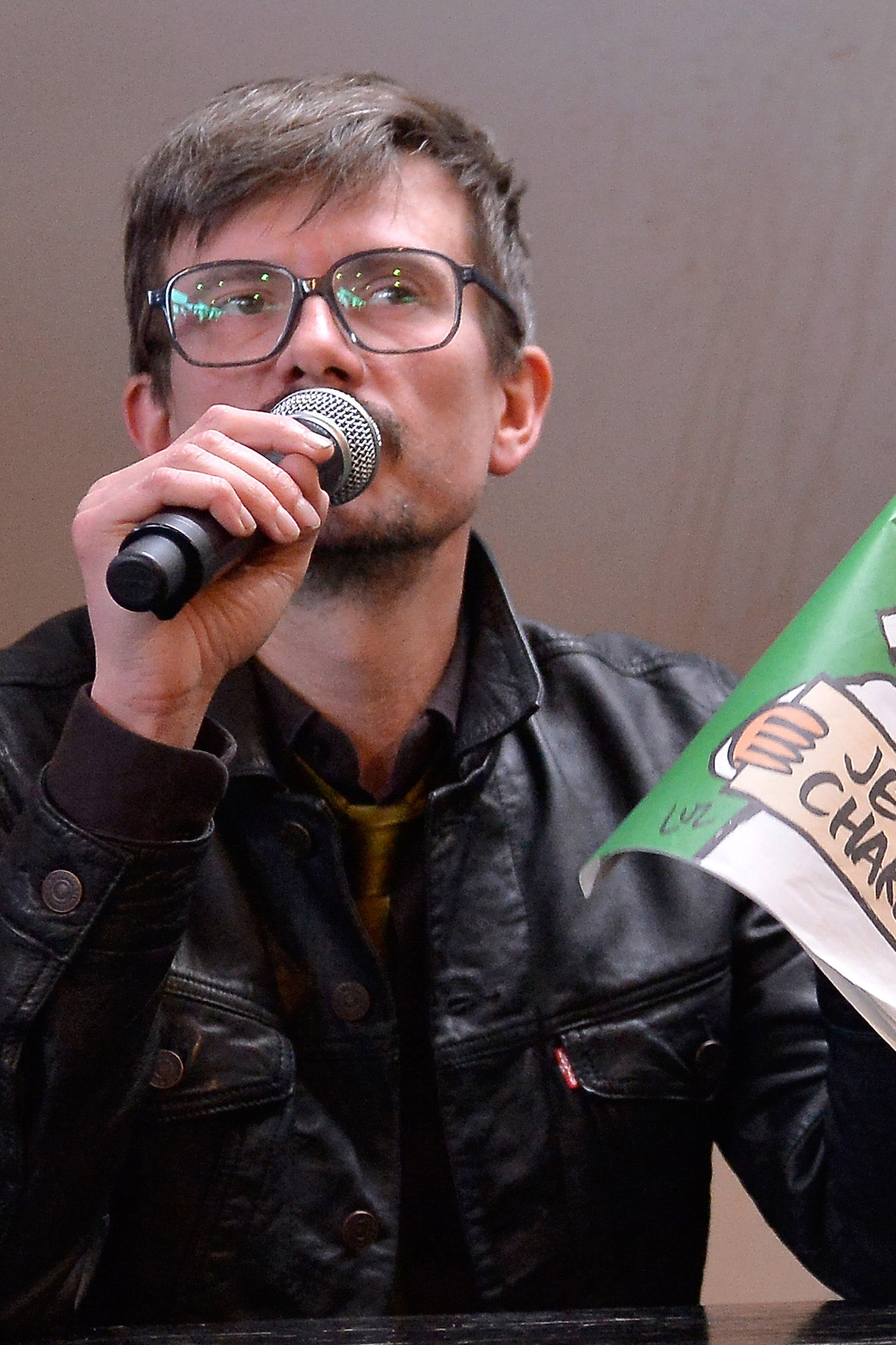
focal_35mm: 76
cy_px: 674
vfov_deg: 26.7
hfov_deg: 17.8
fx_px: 2838
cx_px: 668
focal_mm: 50
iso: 4000
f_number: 3.2
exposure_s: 1/125
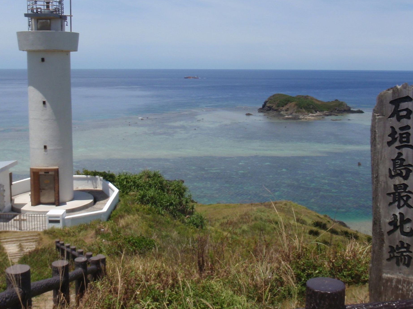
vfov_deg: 36.6
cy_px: 112
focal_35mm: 39
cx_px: 211
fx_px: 465
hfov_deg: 47.9
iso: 64
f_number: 5
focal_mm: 5
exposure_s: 1/400
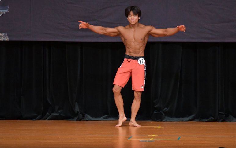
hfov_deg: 7.2
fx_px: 1878
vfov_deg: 4.5
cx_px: 118
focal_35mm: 292
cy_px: 69
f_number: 5.6
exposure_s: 1/400
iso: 5000
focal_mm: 190
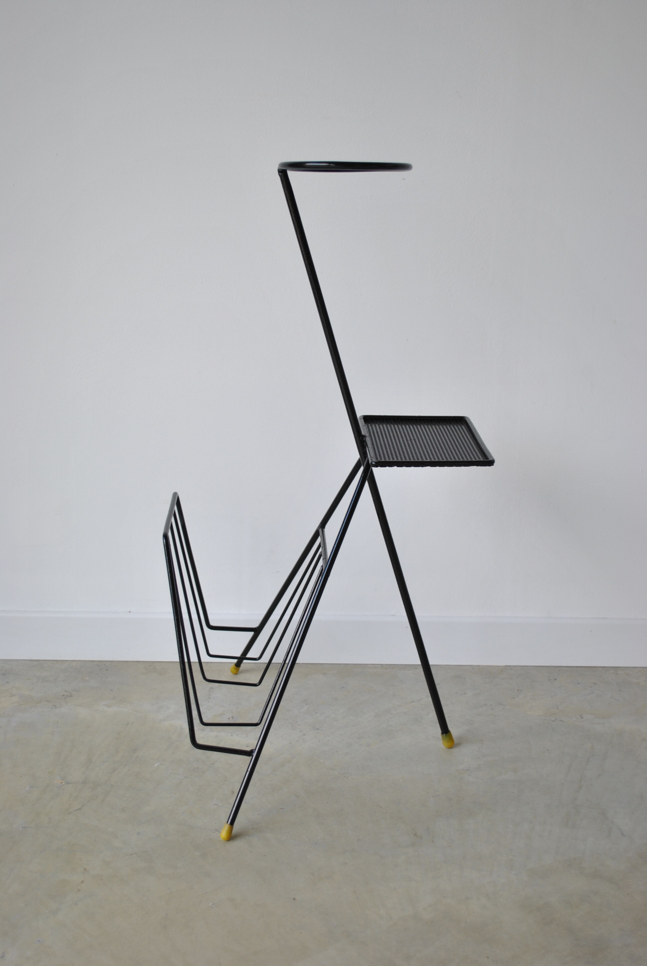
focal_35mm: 48
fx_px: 1290
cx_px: 324
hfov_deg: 28.2
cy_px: 483
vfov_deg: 41.1
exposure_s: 1/50
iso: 100
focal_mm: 32
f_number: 4.8
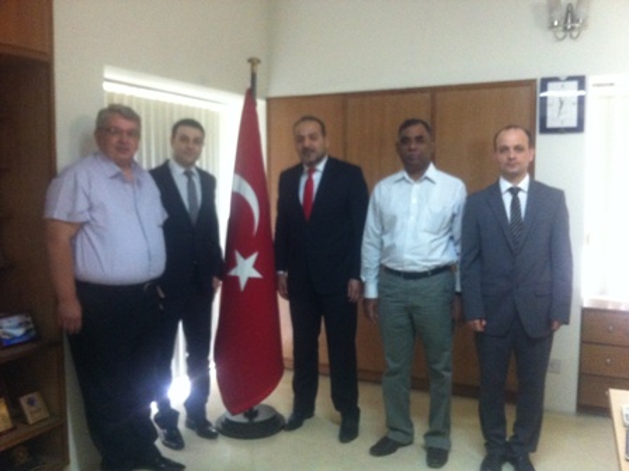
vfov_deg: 40.6
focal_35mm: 35
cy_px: 236
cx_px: 314
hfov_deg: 52.7
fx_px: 635
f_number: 2.8
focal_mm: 3.85
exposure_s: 1/17
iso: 500
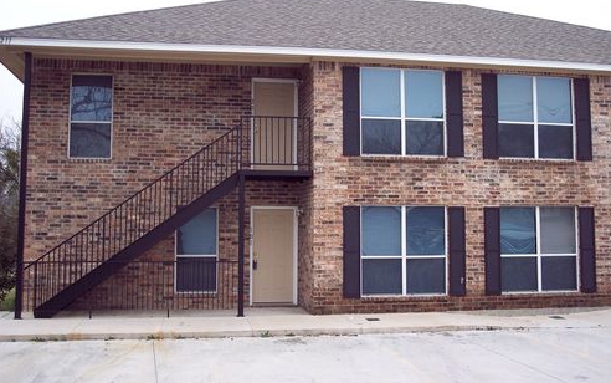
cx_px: 304
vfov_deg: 30.5
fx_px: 700
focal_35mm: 42
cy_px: 160
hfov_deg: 47.2
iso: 100
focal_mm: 8
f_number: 3.4
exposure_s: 1/180
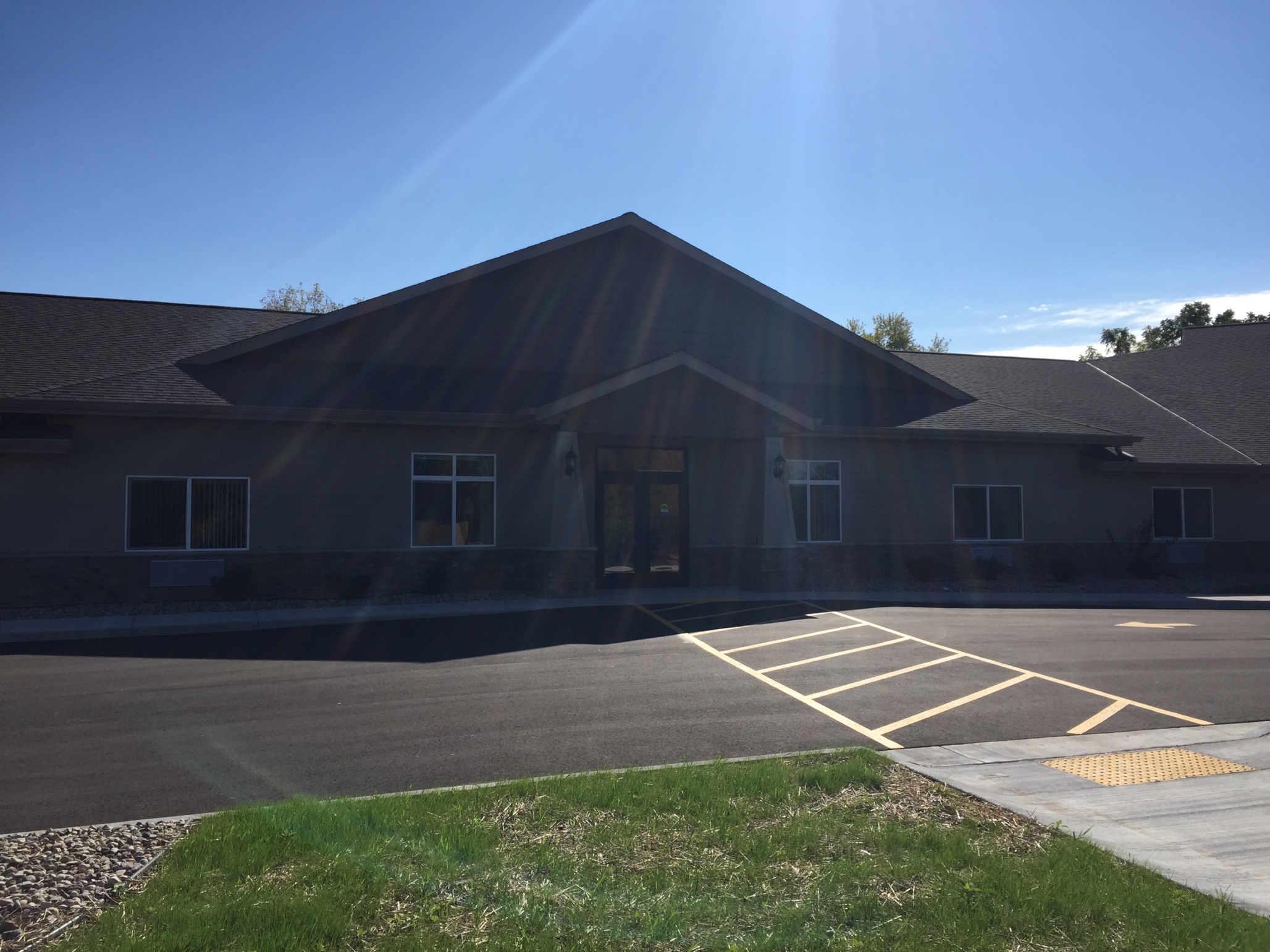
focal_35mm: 29
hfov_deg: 61.7
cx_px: 635
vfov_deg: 48.2
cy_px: 476
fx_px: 1064
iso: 32
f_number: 2.2
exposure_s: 1/3300
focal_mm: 4.15
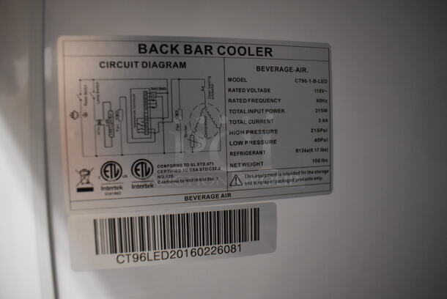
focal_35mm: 27
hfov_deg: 67.3
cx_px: 224
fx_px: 336
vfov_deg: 48.0
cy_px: 150
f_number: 4
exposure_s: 1/60
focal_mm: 18
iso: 3200
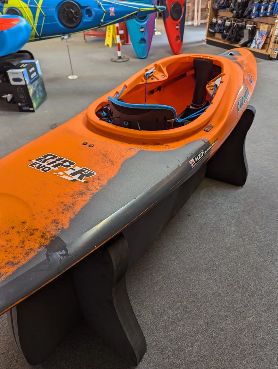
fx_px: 256
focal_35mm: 24
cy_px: 184
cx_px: 139
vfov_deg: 71.5
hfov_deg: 57.0
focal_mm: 6.81
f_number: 1.85
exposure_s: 1/100
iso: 180
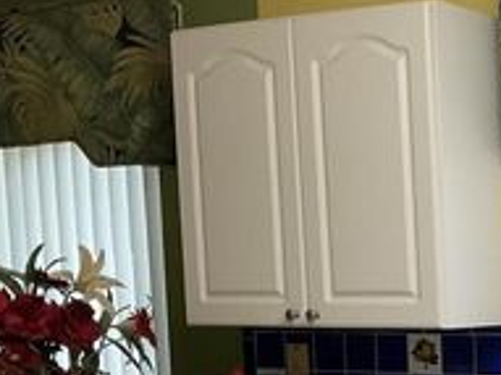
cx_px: 721
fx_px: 1302
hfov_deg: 19.4
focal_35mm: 90
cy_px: 434
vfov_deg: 15.8
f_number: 1.8
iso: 64
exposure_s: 1/120
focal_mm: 3
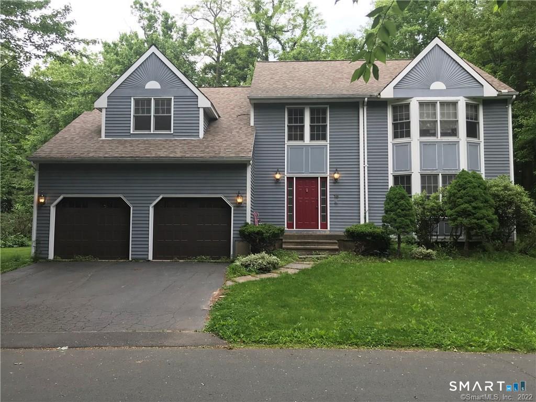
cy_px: 201
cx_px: 268
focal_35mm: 28
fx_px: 434
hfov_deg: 63.4
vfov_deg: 49.7
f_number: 1.8
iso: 20
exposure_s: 1/162
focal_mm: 3.99
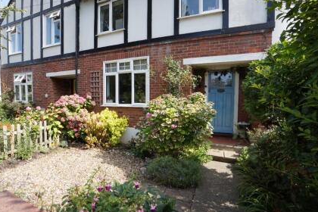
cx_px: 146
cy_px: 106
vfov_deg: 70.4
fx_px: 150
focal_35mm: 17
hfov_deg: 93.1
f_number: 7.1
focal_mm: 10
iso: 100
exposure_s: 1/100
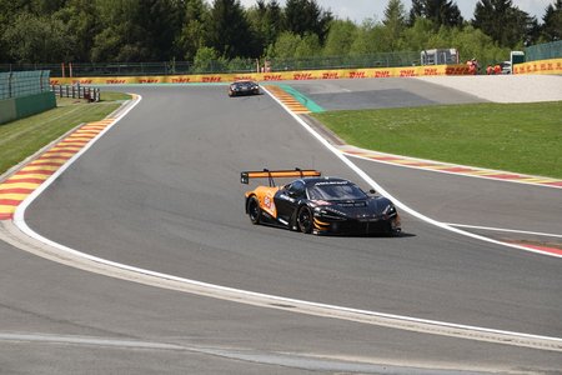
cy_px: 188
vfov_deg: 9.5
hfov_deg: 14.3
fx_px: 2248
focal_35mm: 144
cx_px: 281
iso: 100
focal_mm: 52.82
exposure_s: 1/800
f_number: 4.5
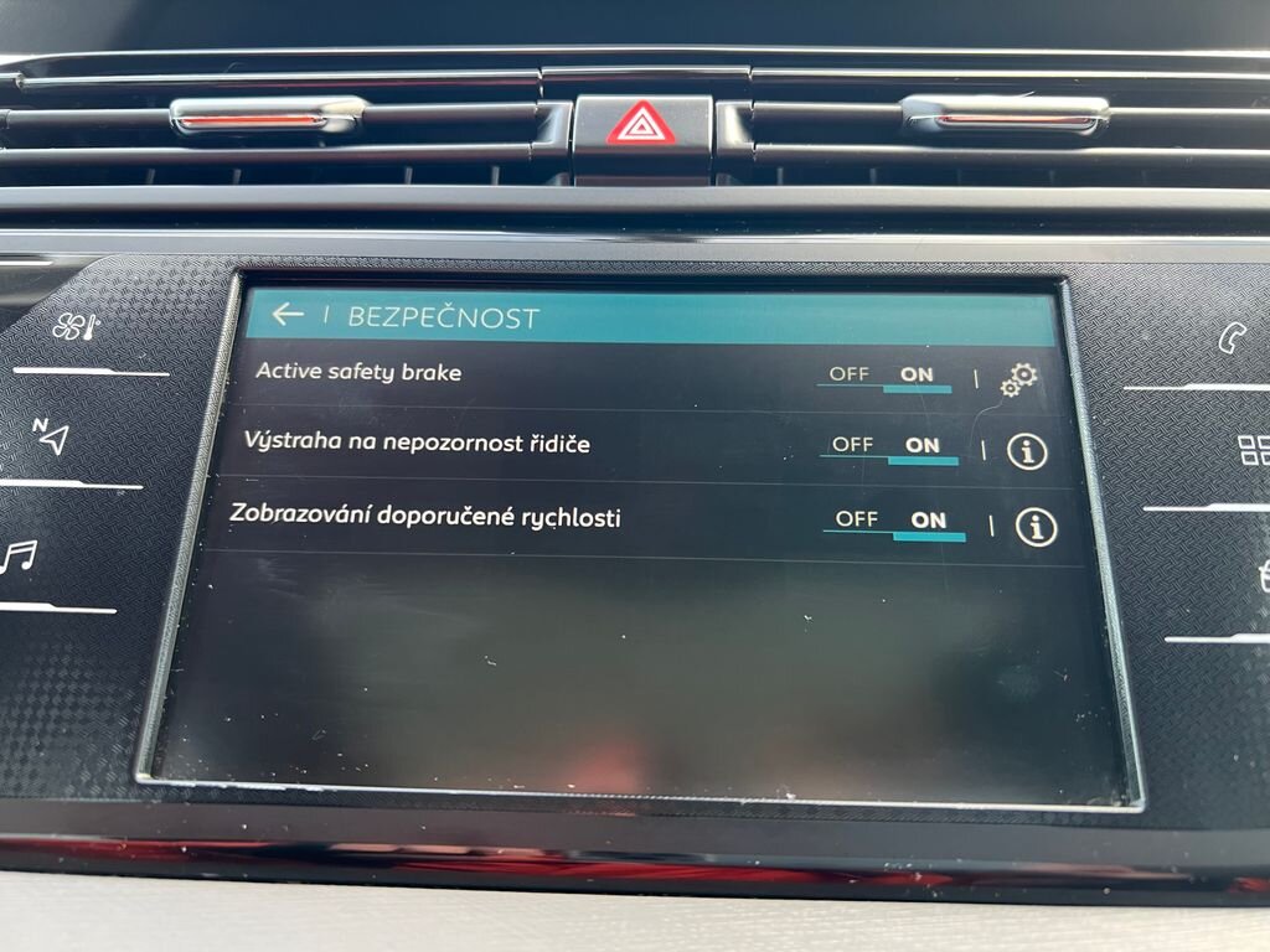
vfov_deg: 53.1
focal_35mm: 26
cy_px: 476
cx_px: 635
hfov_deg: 67.3
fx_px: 954
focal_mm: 5.7
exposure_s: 1/79
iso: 125
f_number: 1.5
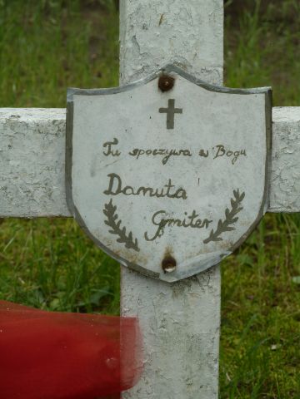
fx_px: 1583
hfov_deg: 10.8
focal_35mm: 137
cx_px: 150
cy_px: 200
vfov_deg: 14.4
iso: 80
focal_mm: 22.5
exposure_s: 1/125
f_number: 4.5
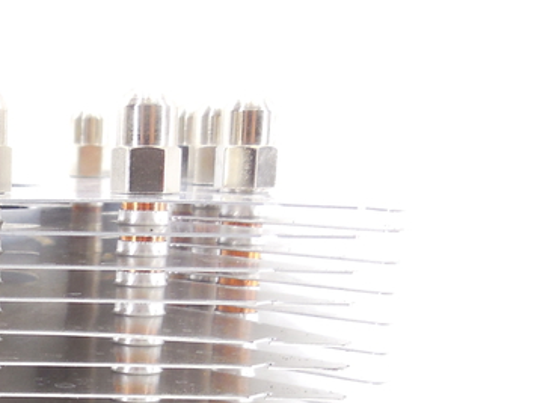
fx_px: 1117
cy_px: 475
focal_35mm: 72
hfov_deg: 25.4
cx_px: -32
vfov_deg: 19.3
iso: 125
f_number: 3.1
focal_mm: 4.5
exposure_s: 1/30
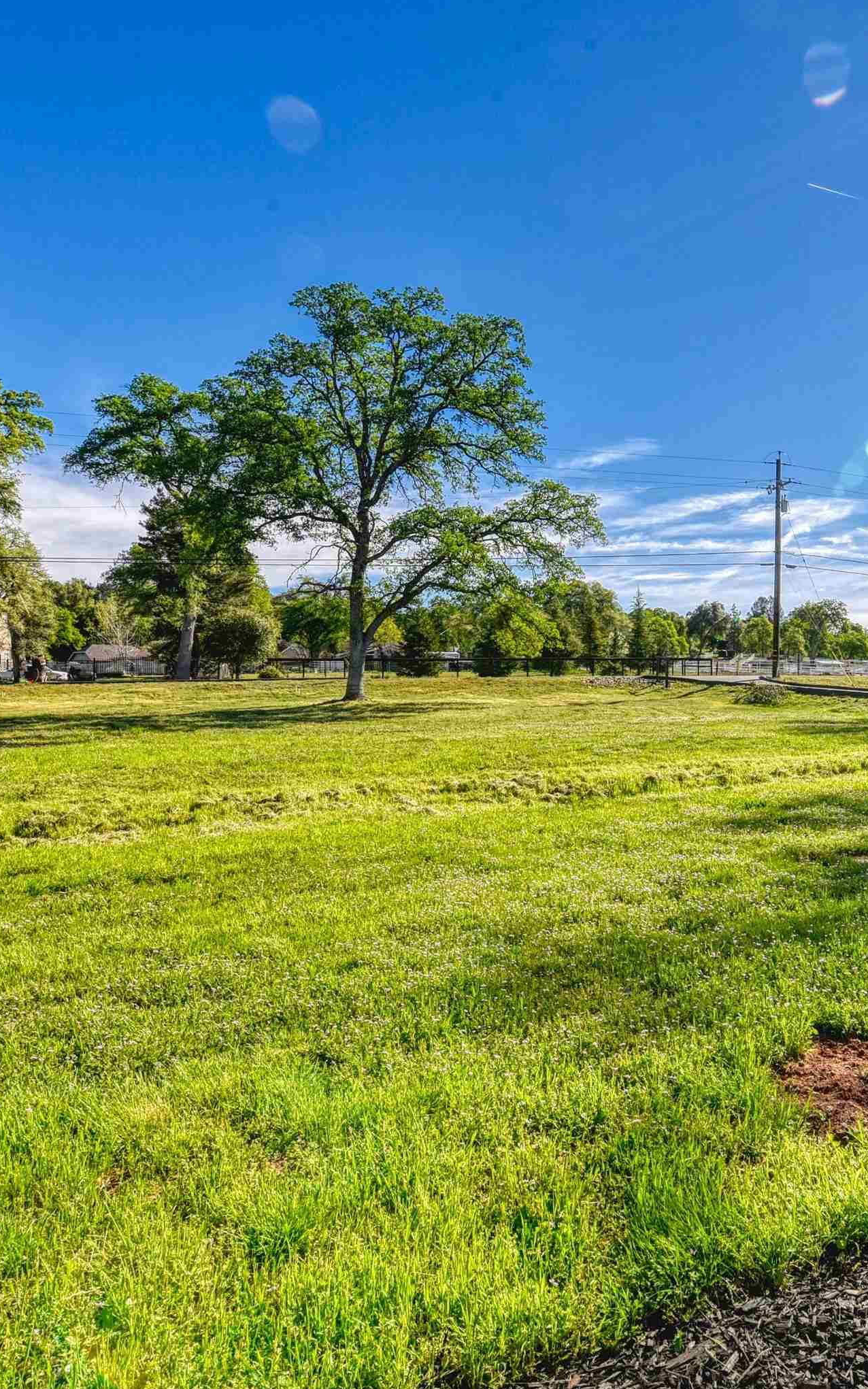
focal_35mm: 23
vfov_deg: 77.2
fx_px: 871
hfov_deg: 50.4
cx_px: 668
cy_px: 694
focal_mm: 15
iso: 400
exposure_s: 1/125
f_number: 13
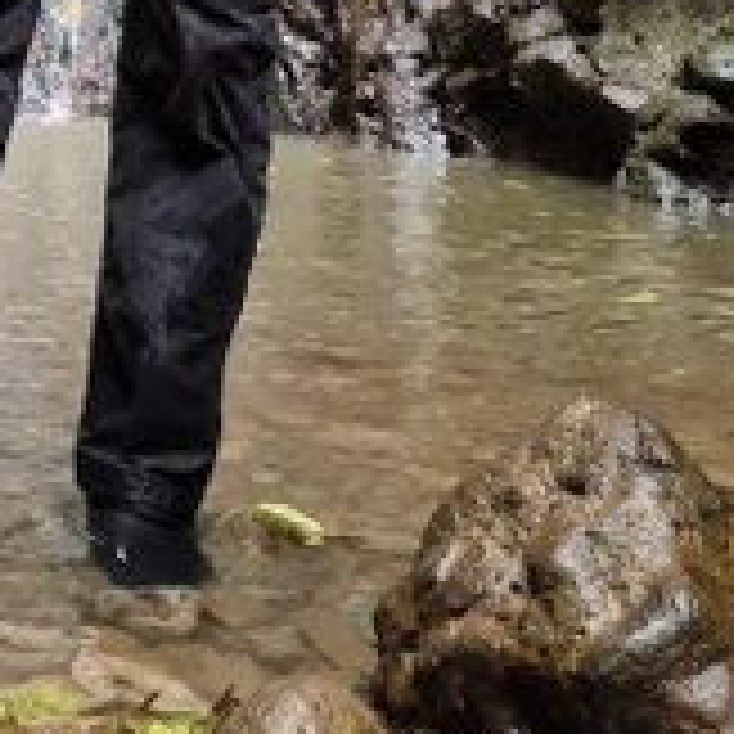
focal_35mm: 80
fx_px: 1919
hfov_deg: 21.1
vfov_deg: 17.6
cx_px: 36
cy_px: -572
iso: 640
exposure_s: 1/120
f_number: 1.8
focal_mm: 5.4
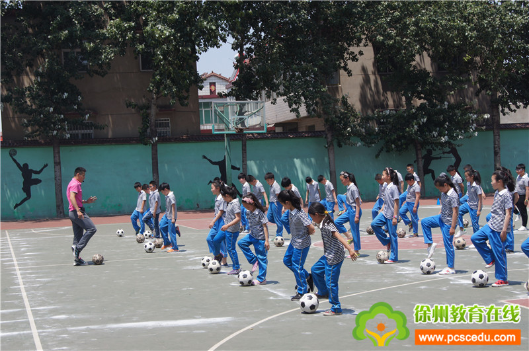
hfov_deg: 29.9
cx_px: 264
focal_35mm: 68
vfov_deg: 20.1
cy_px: 176
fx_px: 990
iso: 100
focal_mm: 45
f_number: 11
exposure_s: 1/125
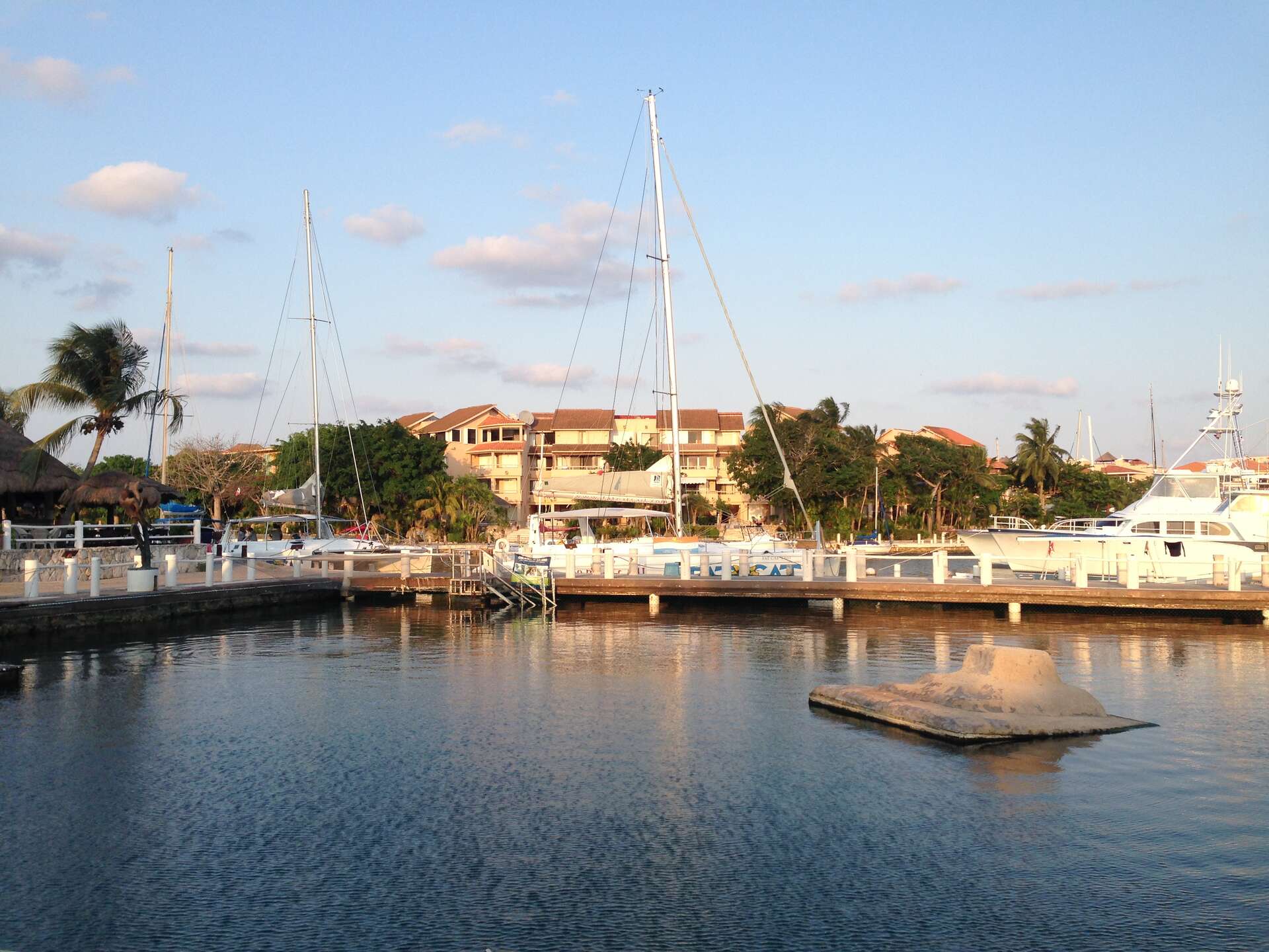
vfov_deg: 42.9
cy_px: 476
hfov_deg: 55.4
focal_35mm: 33
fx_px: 1210
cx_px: 634
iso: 50
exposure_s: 1/547
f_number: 2.4
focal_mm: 4.12
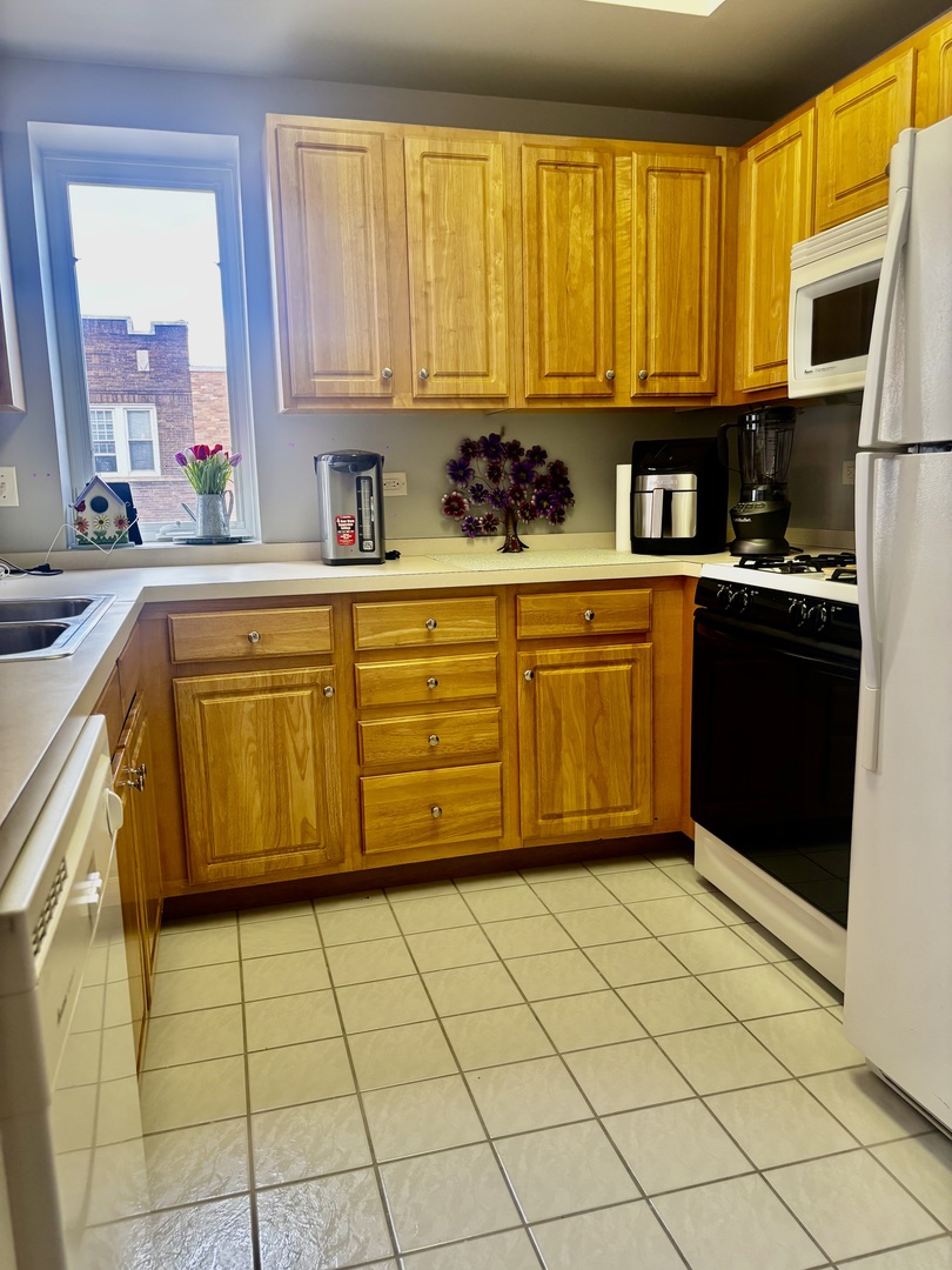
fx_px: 953
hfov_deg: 53.1
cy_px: 635
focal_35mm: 26
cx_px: 476
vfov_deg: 67.3
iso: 125
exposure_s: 1/60
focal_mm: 5.96
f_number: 1.6
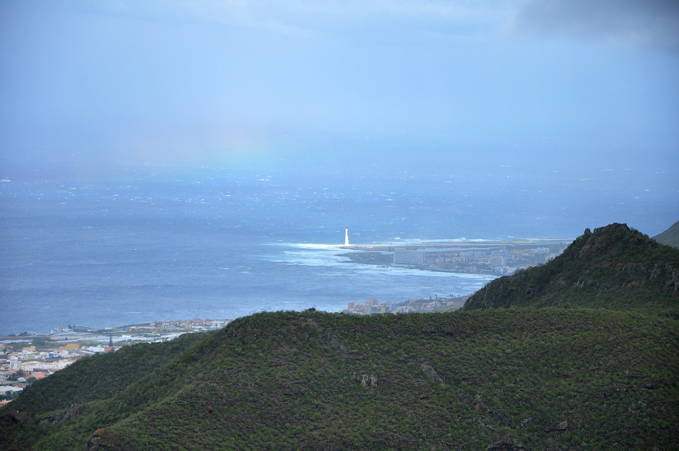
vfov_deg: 8.7
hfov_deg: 13.1
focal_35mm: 158
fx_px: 2967
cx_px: 340
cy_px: 226
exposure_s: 1/800
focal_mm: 105
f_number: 7.1
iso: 400
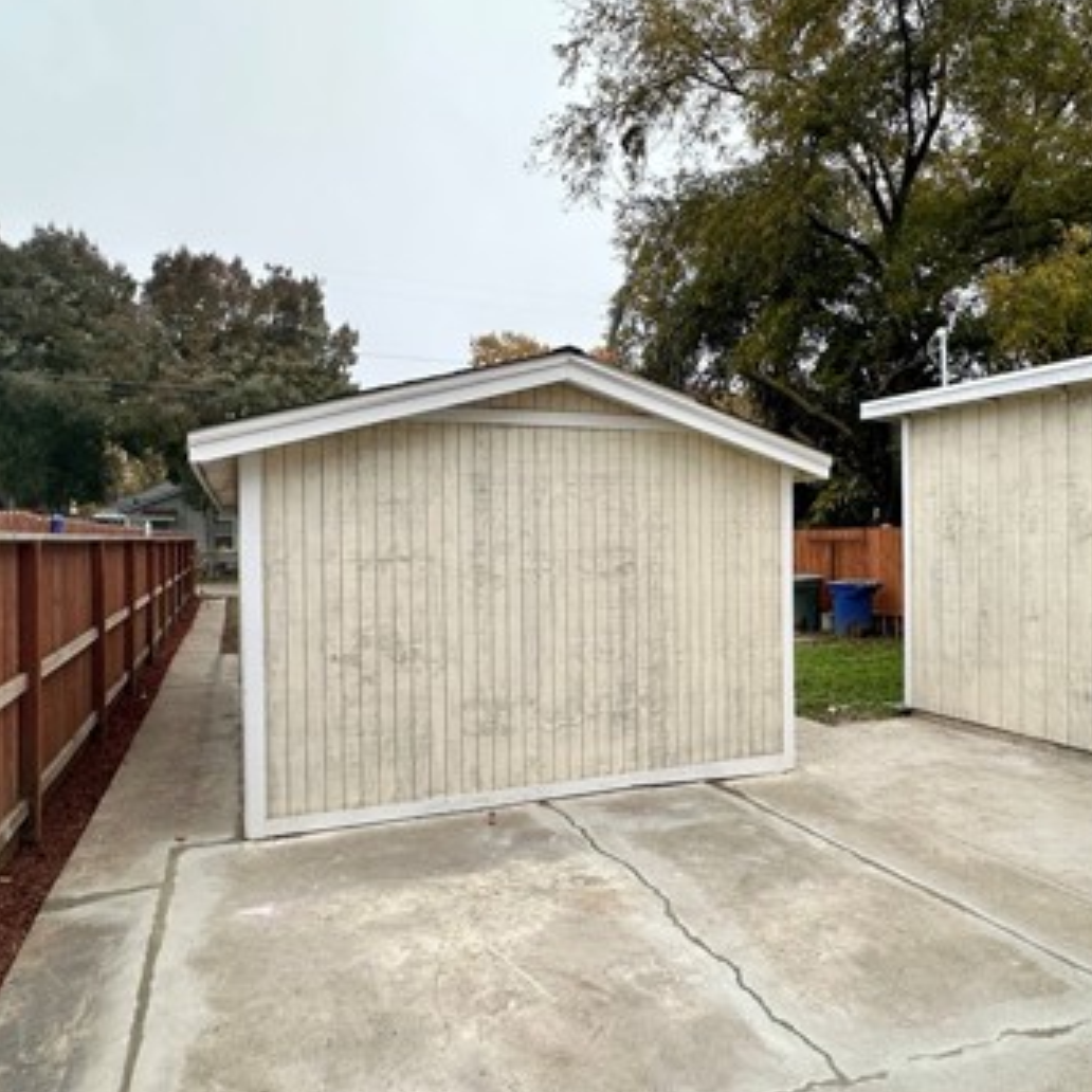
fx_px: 821
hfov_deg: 67.2
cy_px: 533
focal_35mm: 23
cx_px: 581
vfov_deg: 67.3
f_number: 2.2
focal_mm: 2.22
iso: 40
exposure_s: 1/500
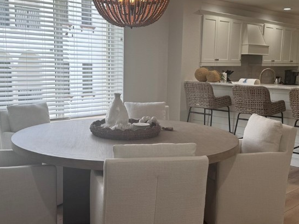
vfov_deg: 32.2
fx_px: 389
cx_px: 146
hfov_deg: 42.1
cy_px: 118
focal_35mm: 45
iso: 64
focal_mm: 6.76
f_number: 1.78
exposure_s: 1/218
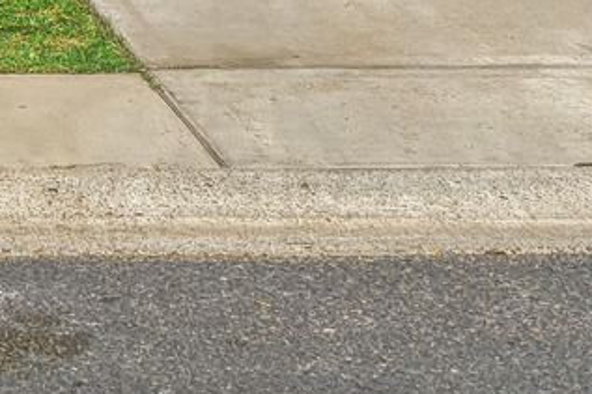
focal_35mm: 138
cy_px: -487
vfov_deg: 9.1
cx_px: -324
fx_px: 2268
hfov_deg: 13.9
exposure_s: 1/500
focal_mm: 27
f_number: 9
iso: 200
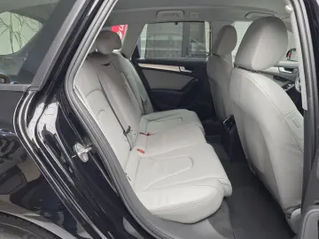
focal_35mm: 23
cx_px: 160
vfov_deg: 58.9
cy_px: 120
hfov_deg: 73.9
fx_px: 212
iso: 160
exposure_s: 1/100
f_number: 1.7
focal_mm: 6.25
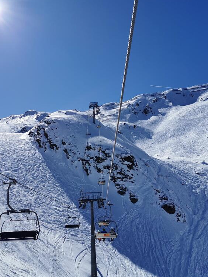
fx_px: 296
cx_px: 93
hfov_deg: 38.6
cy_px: 139
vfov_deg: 50.1
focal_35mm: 37
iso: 50
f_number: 1.8
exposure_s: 1/9009
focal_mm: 5.58
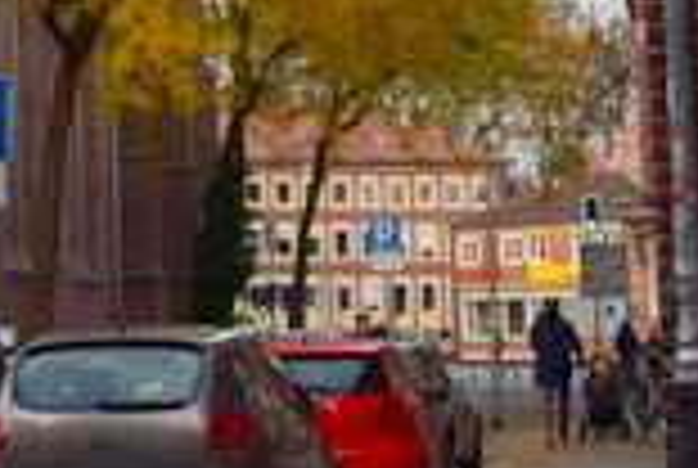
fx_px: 2700
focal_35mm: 139
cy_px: -112
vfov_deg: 9.8
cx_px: -703
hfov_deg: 12.8
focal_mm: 18
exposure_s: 1/100
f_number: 9
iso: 400
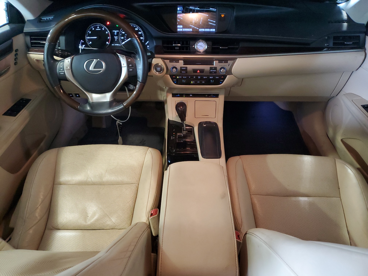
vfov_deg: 53.1
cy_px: 138
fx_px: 276
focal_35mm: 26
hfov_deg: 67.3
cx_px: 184
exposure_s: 1/20
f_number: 1.5
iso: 321
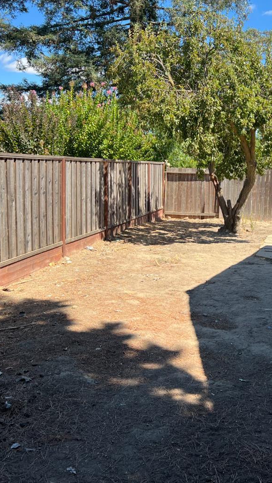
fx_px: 526
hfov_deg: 28.7
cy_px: 231
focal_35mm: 41
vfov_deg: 49.4
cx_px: 198
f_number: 1.5
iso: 50
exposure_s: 1/1431
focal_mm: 5.7
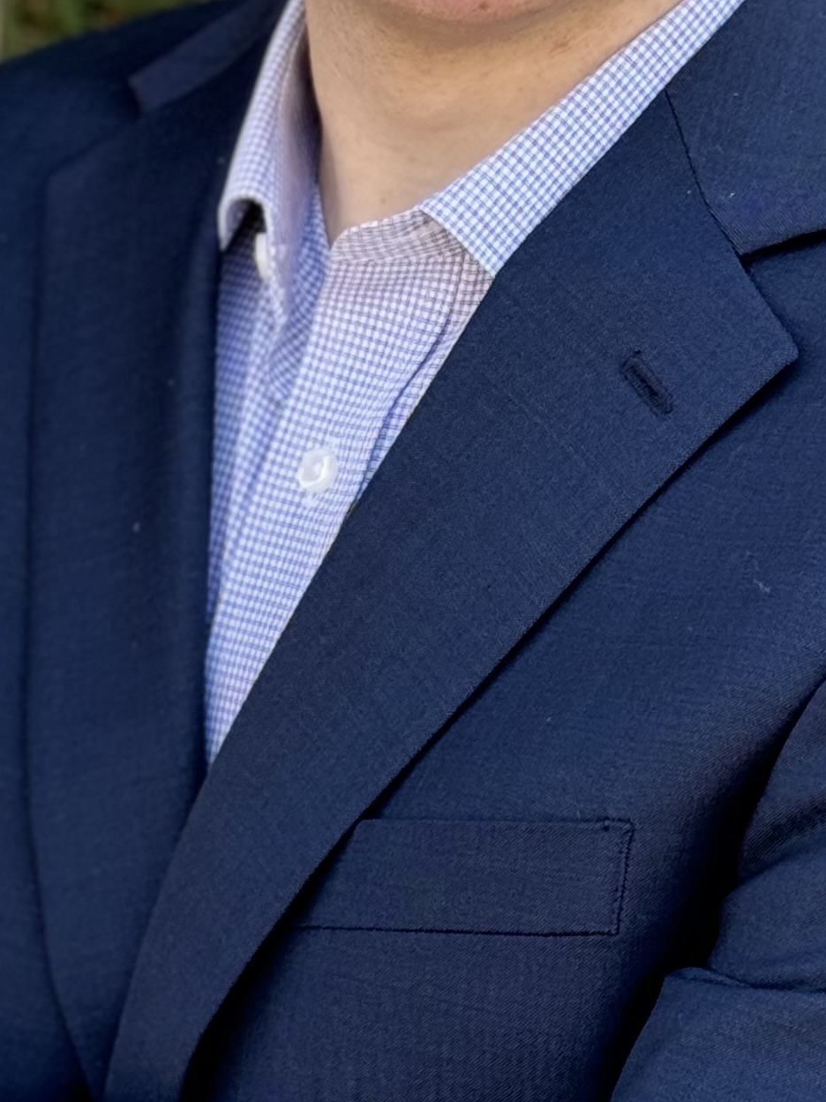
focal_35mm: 155
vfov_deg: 12.7
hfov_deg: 9.6
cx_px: 446
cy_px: 430
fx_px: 4934
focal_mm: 6.86
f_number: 1.78
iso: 64
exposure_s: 1/442
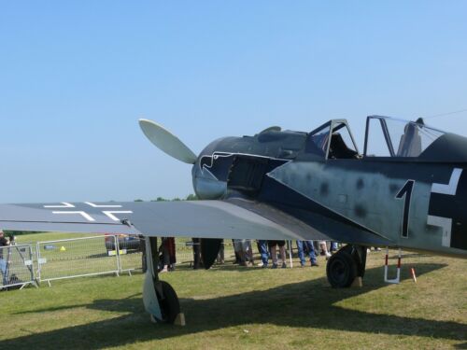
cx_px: 234
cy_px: 175
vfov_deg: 29.1
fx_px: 675
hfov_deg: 38.2
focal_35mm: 50
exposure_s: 1/500
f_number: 5.6
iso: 100
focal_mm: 9.1
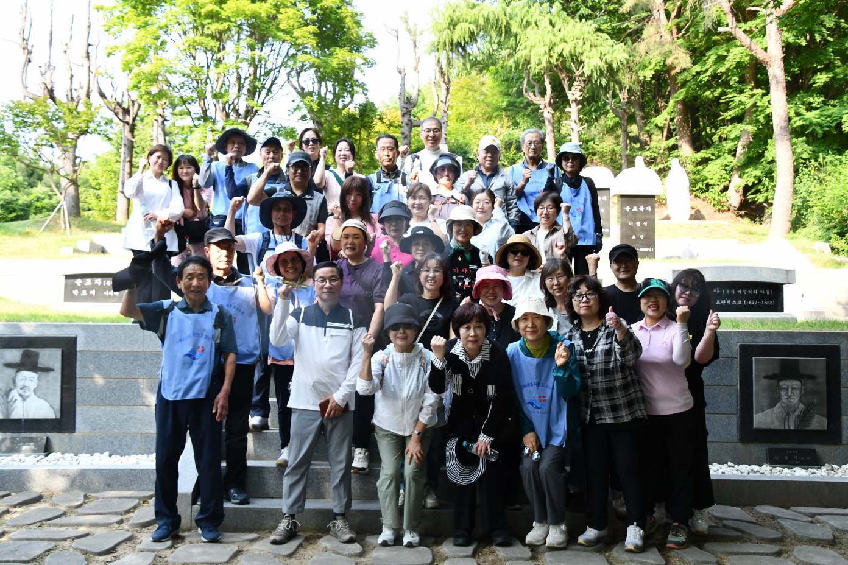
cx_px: 424
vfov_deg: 36.9
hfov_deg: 53.1
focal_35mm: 36
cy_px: 282
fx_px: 848
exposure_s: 1/250
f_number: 8
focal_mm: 24
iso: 800
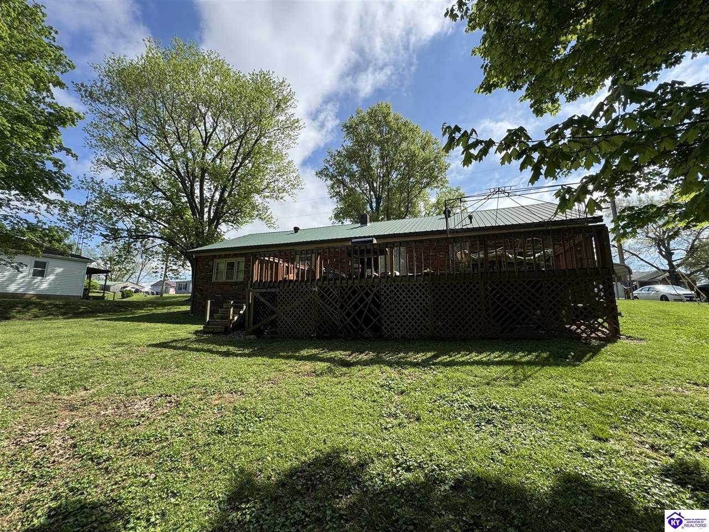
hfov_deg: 102.1
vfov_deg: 85.7
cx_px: 354
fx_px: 287
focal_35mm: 14
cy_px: 266
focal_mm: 2.22
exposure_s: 1/944
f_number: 2.2
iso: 40
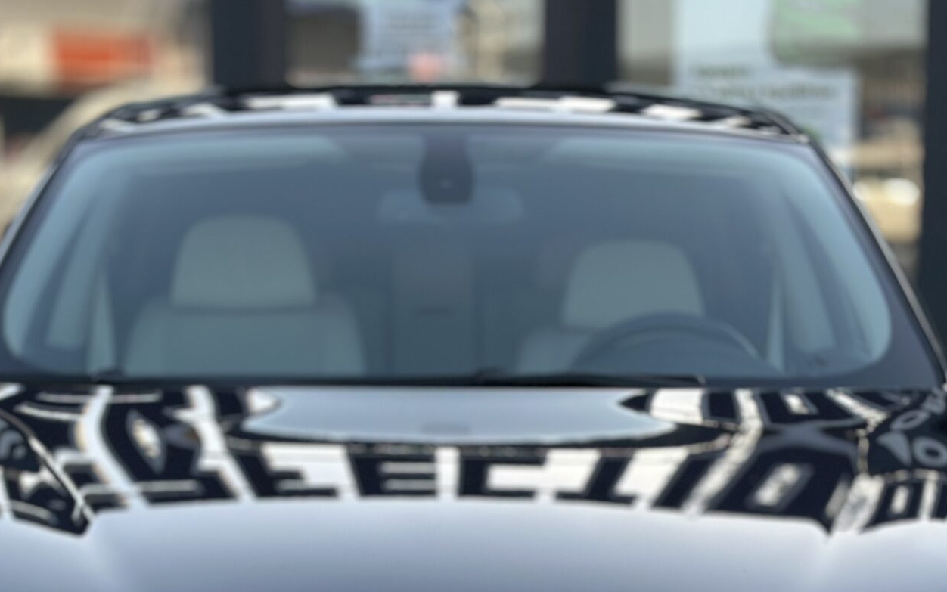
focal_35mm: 104
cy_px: 716
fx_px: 2685
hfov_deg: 20.0
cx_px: 427
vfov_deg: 12.3
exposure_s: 1/1376
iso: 80
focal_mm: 6.86
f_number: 1.78
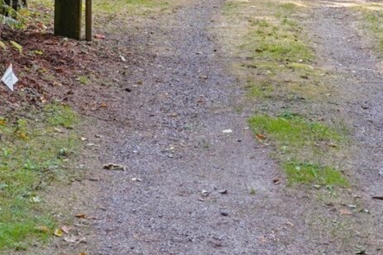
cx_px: 327
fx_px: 1340
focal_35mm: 126
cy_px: -113
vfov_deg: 10.5
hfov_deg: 16.1
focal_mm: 28
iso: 400
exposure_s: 1/15
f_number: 8
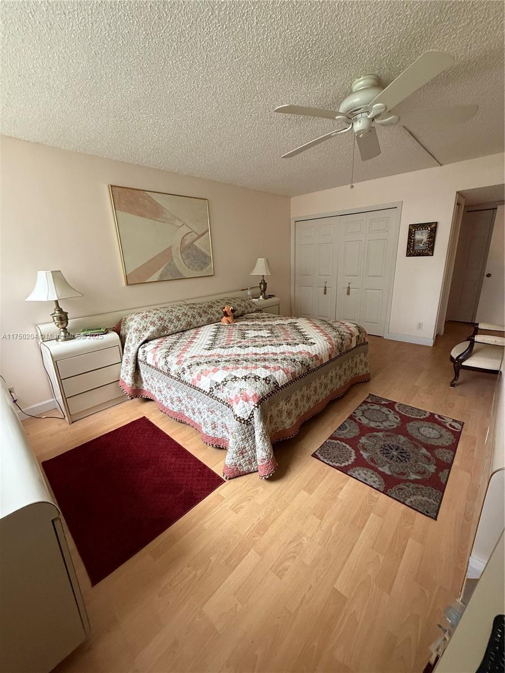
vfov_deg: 102.1
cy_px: 336
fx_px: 272
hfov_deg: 85.7
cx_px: 252
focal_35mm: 14
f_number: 2.2
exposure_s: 1/60
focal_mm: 2.22
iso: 320
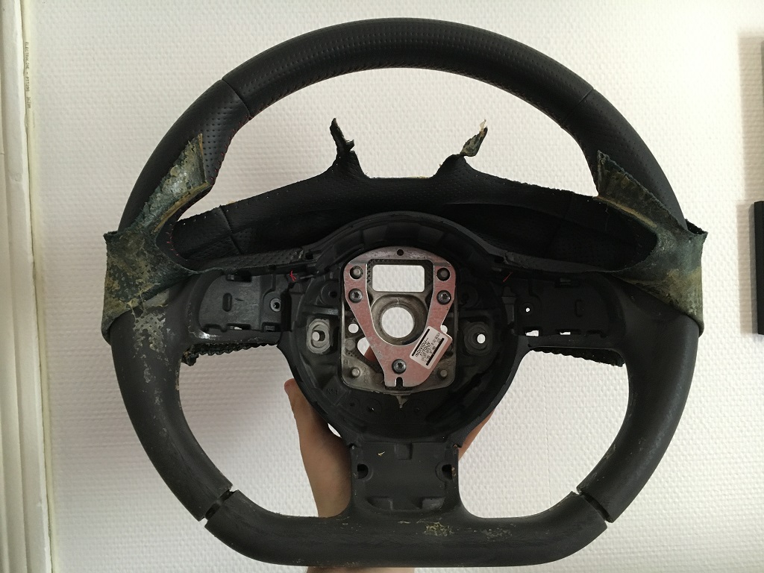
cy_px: 286
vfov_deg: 48.2
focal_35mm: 29
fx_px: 640
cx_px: 382
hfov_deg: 61.7
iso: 200
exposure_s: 1/20
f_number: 2.2
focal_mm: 4.15
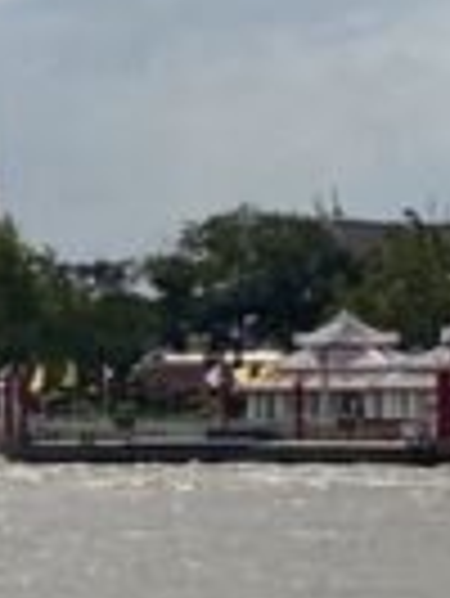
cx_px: -626
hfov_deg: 7.0
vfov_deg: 9.9
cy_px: 166
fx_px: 3461
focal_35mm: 200
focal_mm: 4.25
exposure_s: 1/14286
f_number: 1.8
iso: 40
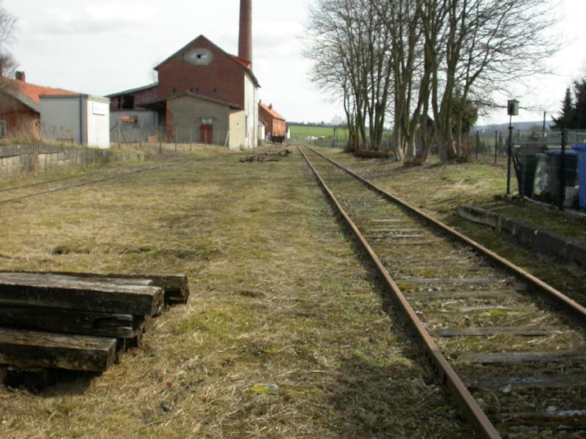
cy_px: 220
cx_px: 293
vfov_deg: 37.7
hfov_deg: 49.0
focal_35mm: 38
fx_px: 643
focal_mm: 7.85
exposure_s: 1/475
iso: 100
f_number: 5.3
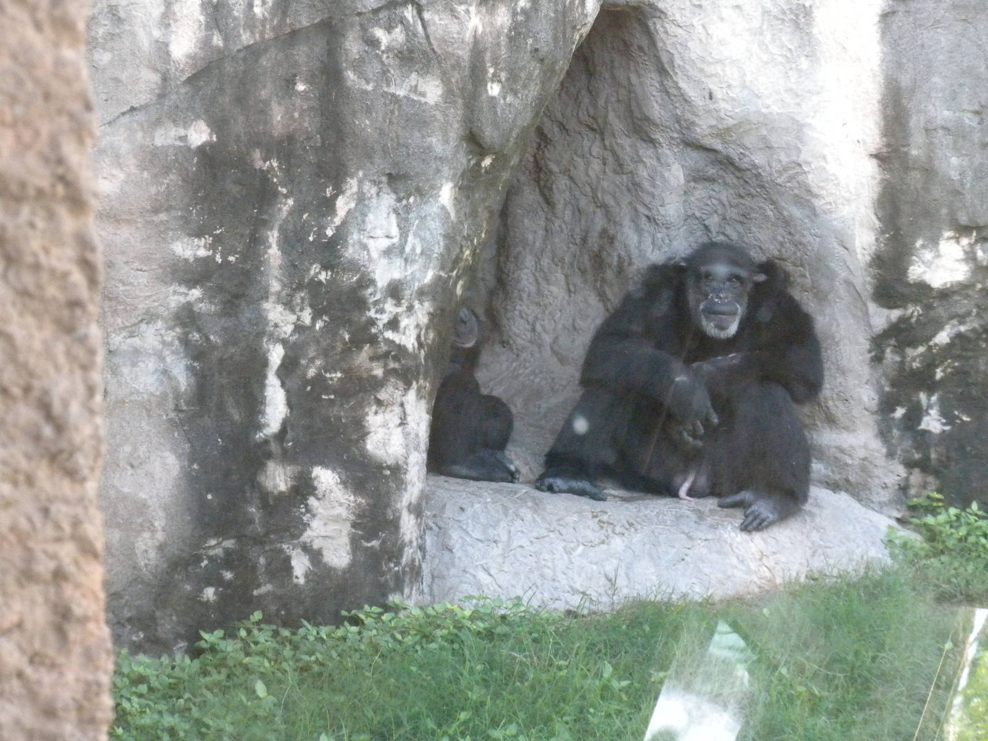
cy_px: 370
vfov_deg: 12.5
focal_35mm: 119
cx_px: 494
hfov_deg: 16.6
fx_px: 3396
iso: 580
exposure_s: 1/122
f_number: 5.1
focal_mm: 21
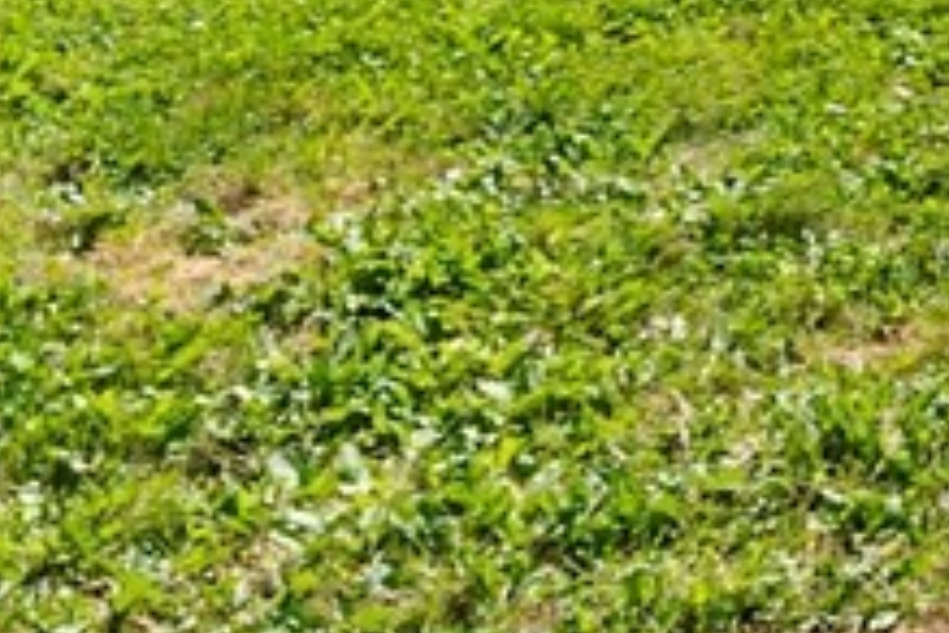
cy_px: -540
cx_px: 2637
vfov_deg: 11.0
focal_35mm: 116
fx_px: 3058
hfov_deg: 11.9
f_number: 8
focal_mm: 15
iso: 100
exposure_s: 1/320
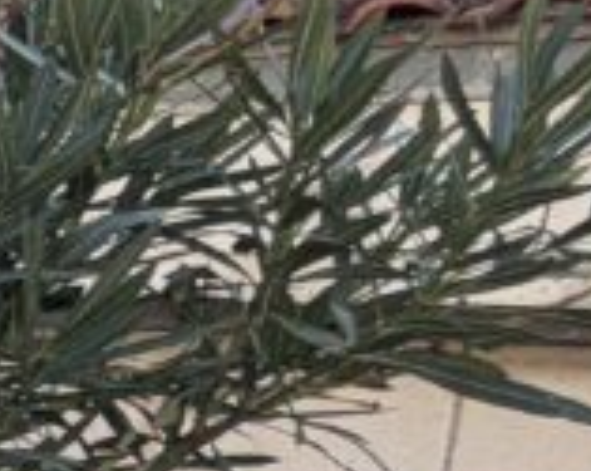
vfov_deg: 13.9
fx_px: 1903
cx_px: -1701
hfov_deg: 8.5
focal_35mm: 109
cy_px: 486
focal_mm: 2.22
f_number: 2.2
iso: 40
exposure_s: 1/502
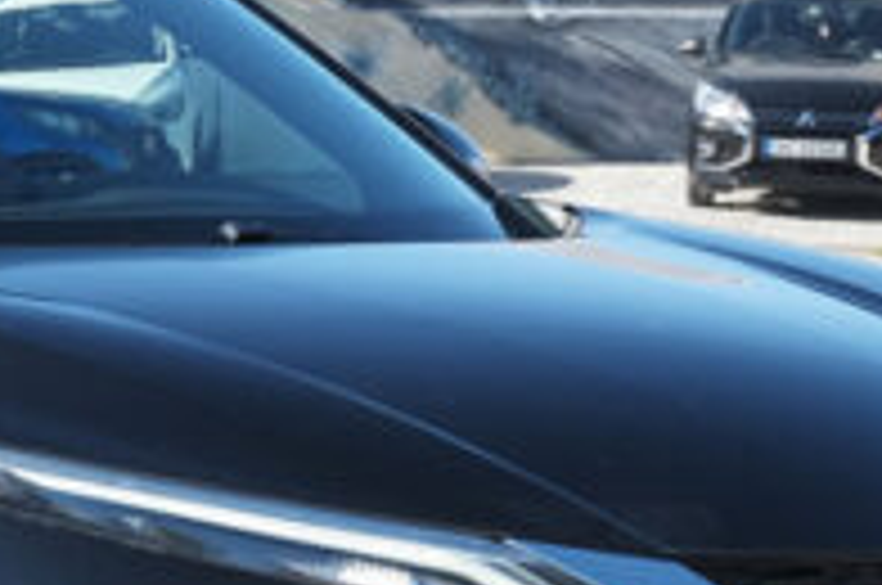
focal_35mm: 178
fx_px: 4354
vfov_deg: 7.6
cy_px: 677
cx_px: -122
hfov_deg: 11.4
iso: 160
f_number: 9
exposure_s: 1/100
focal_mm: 22.8
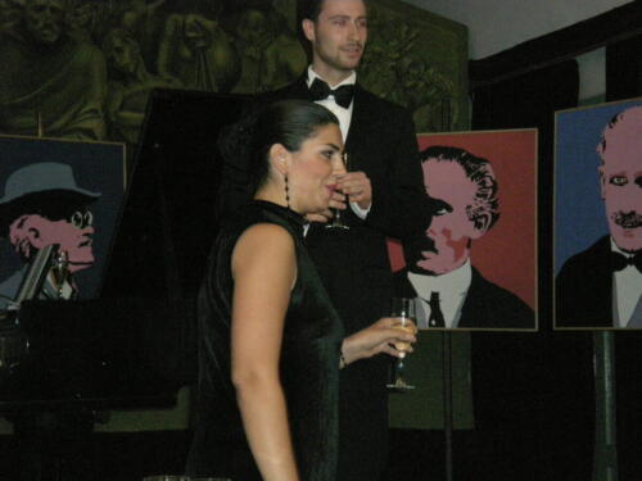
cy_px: 240
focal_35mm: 87
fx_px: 1614
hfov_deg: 22.5
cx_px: 321
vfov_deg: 17.0
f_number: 5.1
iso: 800
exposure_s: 1/120
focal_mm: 14.3
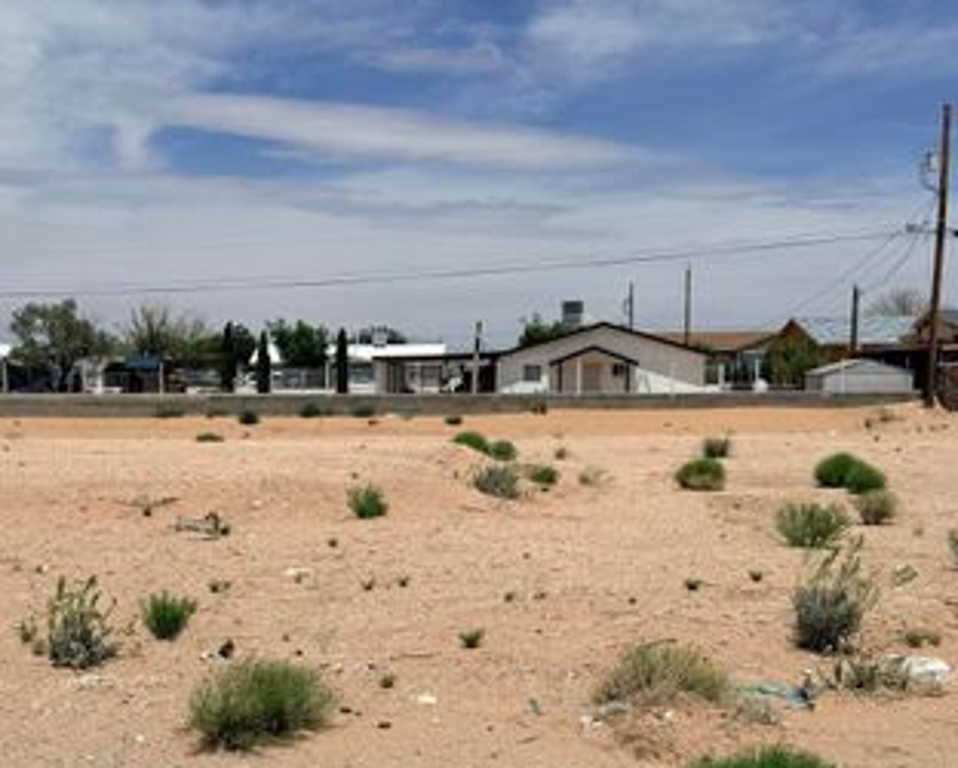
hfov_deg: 37.1
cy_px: 508
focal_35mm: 50
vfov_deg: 30.1
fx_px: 1419
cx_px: 375
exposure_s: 1/14286
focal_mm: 6.76
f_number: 1.78
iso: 64
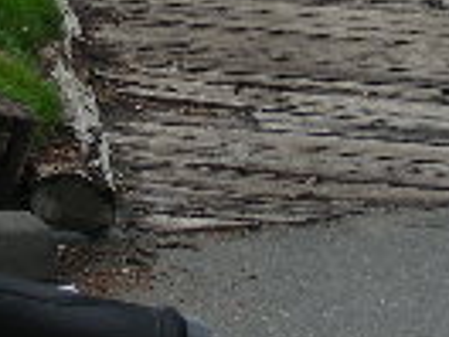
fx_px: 1907
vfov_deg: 10.0
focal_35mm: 147
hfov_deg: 13.4
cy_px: -27
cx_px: 99
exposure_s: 1/280
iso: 50
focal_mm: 6.3
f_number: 4
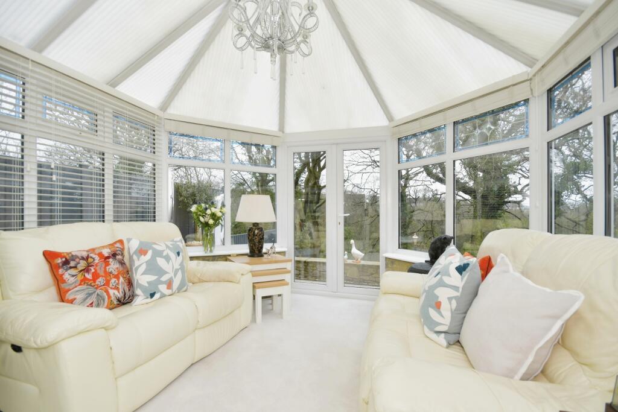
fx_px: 258
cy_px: 206
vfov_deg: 77.3
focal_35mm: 15
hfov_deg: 100.4
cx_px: 309
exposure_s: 1/160
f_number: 8
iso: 400
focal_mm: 10
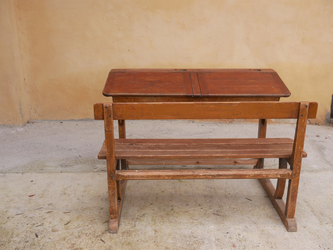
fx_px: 385
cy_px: 125
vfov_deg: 36.0
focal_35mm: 40
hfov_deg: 46.8
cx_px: 166
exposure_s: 1/400
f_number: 3.5
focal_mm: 20
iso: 200
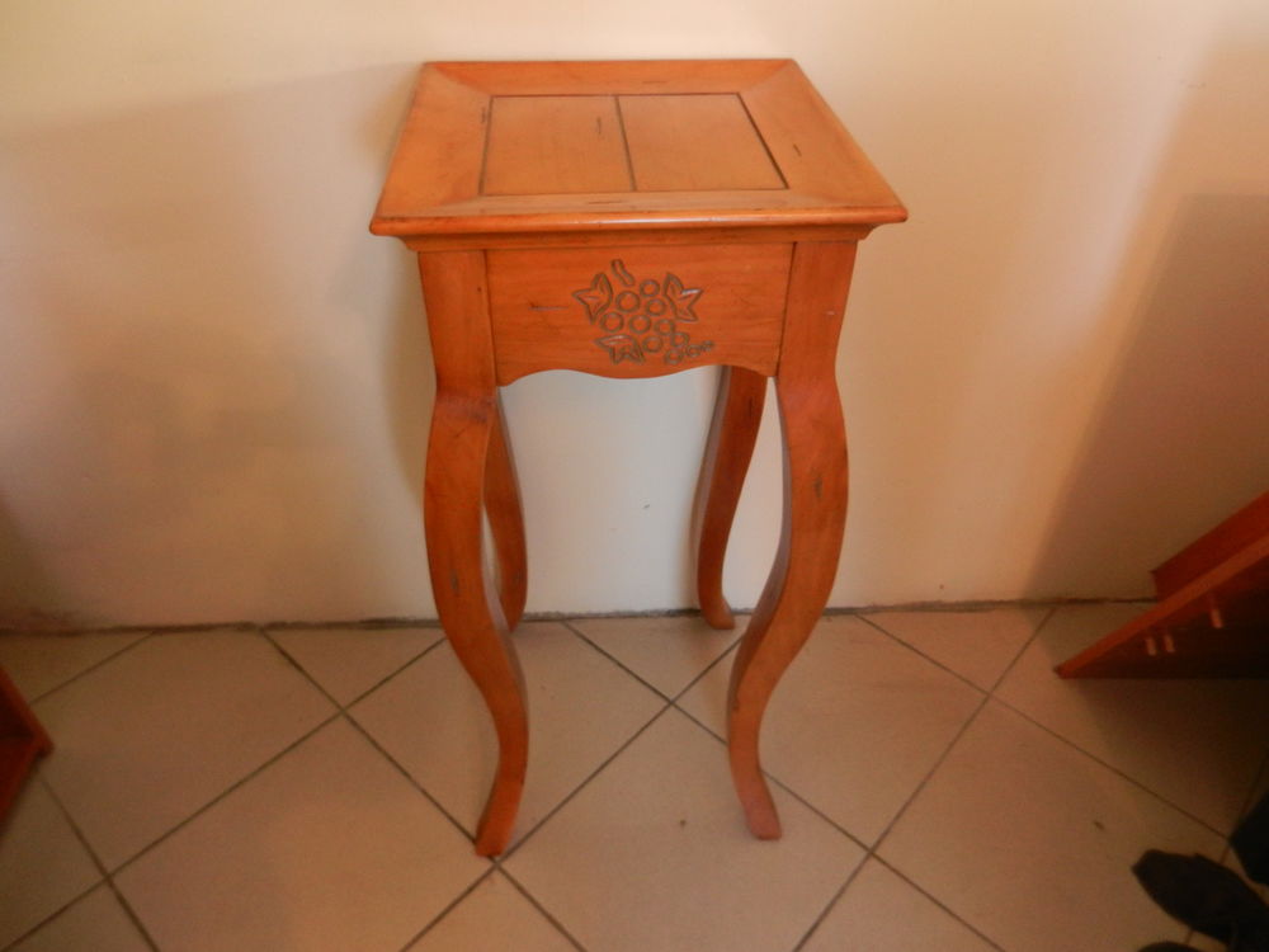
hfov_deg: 69.4
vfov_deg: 54.9
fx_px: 916
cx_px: 634
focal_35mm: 25
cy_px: 476
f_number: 3.5
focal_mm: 4.5
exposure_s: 1/10
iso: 400
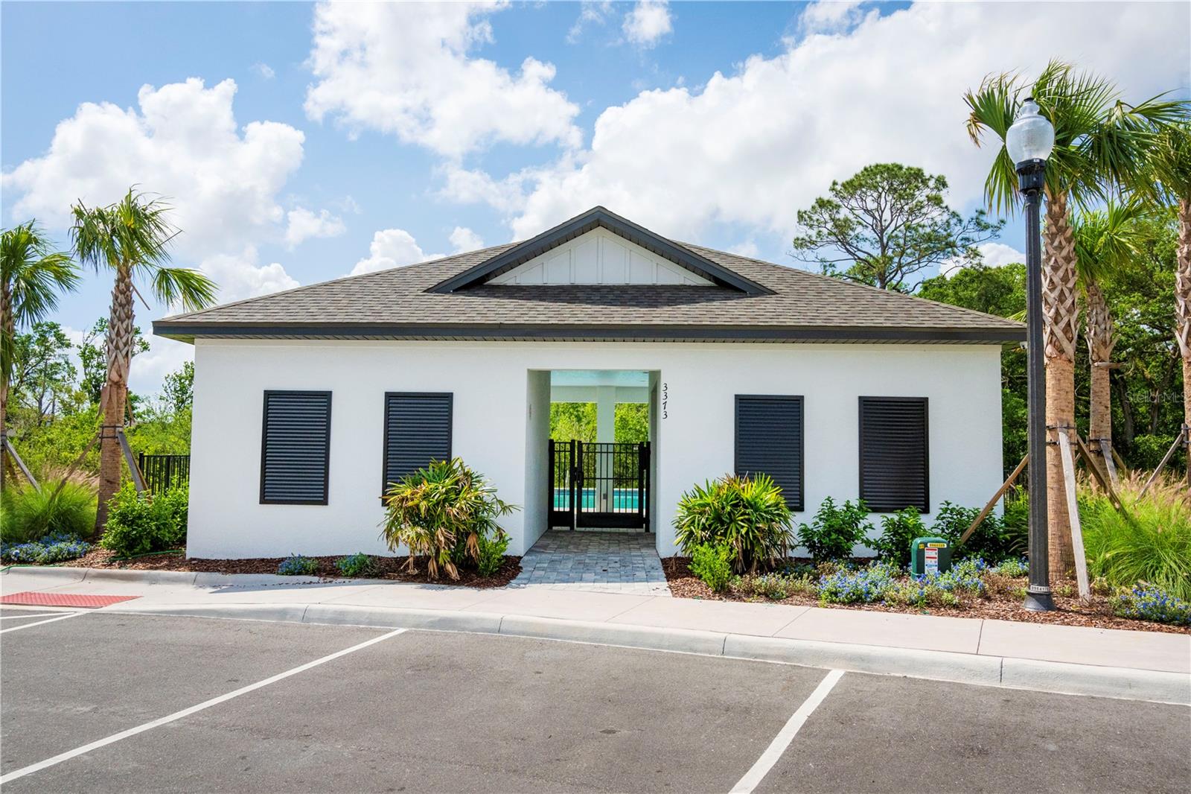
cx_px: 596
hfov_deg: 73.8
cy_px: 397
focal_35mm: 24
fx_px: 794
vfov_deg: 53.1
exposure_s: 1/8000
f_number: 6.3
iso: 800
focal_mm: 24
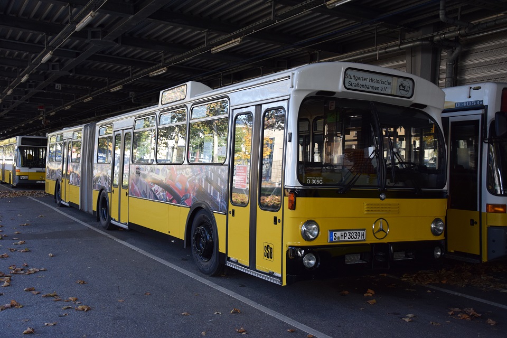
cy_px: 169
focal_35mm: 38
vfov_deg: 35.5
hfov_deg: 51.3
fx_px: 528
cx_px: 254
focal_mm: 25
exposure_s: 1/500
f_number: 4
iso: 1000
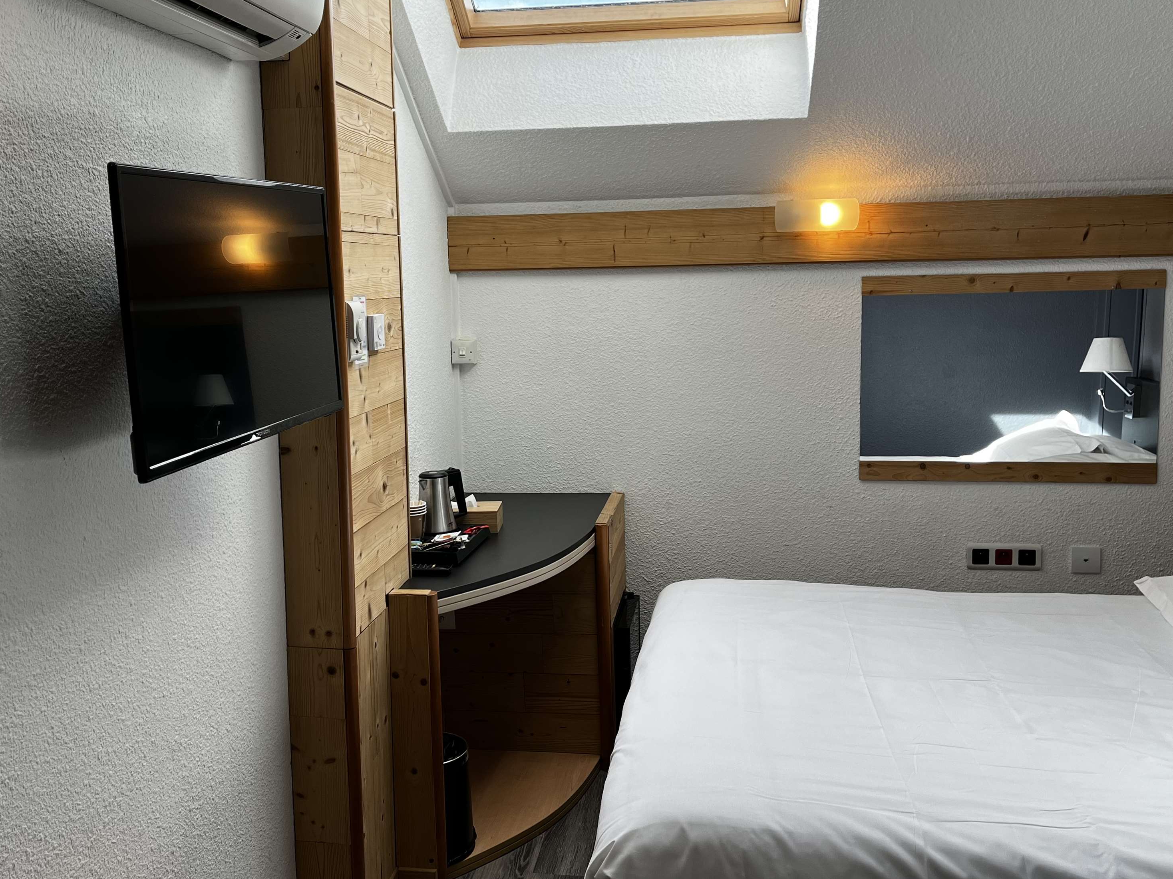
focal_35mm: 34
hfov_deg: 53.8
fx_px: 1152
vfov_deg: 41.8
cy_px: 411
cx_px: 514
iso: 40
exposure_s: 1/283
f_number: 1.6
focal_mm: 5.1
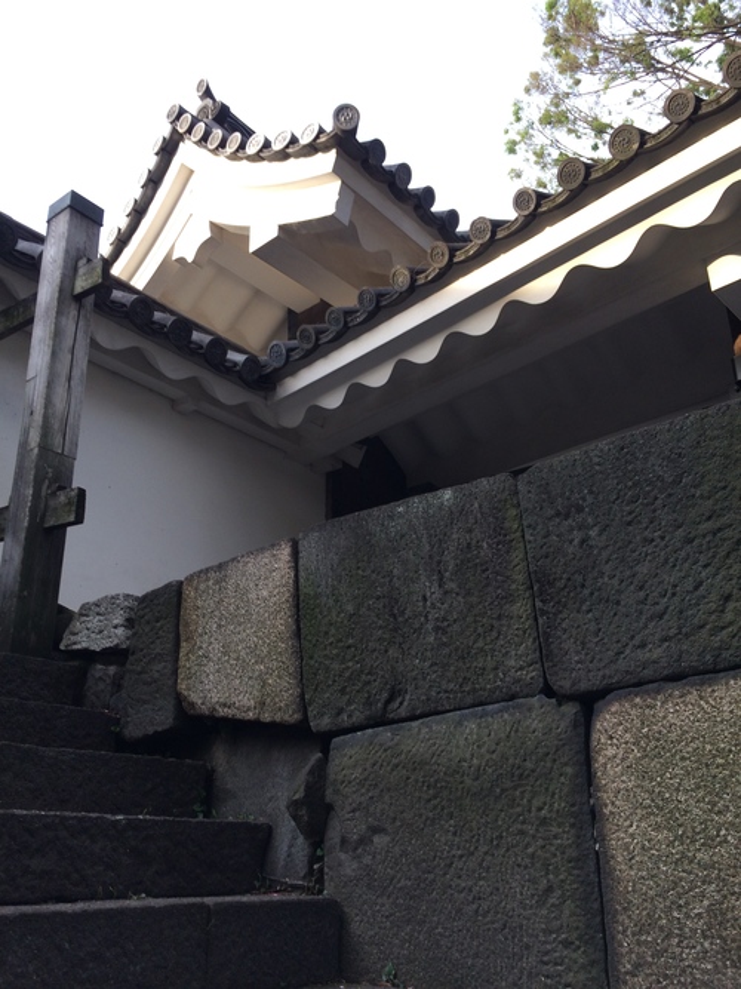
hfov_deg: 48.2
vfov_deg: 61.7
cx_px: 370
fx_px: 828
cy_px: 494
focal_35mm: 29
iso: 40
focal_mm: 4.15
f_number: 2.2
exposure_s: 1/120
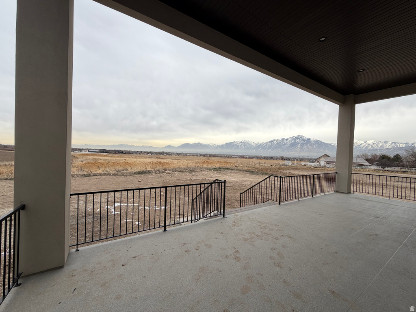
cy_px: 156
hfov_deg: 102.1
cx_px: 208
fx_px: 168
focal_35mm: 14
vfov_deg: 85.7
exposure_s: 1/619
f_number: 2.2
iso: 40
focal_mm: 2.22
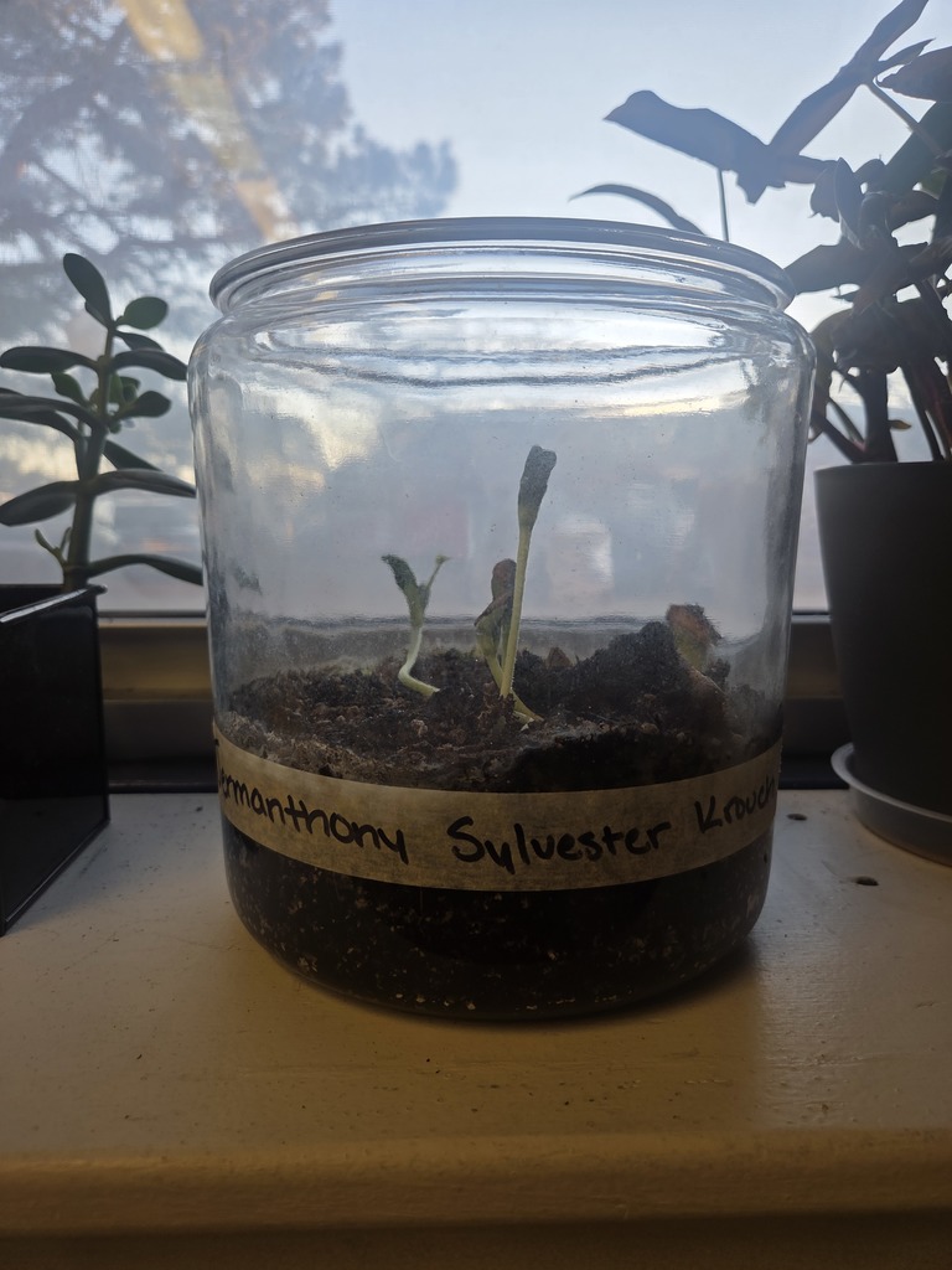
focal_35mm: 23
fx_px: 843
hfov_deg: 58.9
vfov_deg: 73.9
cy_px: 635
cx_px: 476
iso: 40
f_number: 1.8
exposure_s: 1/120
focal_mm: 5.4
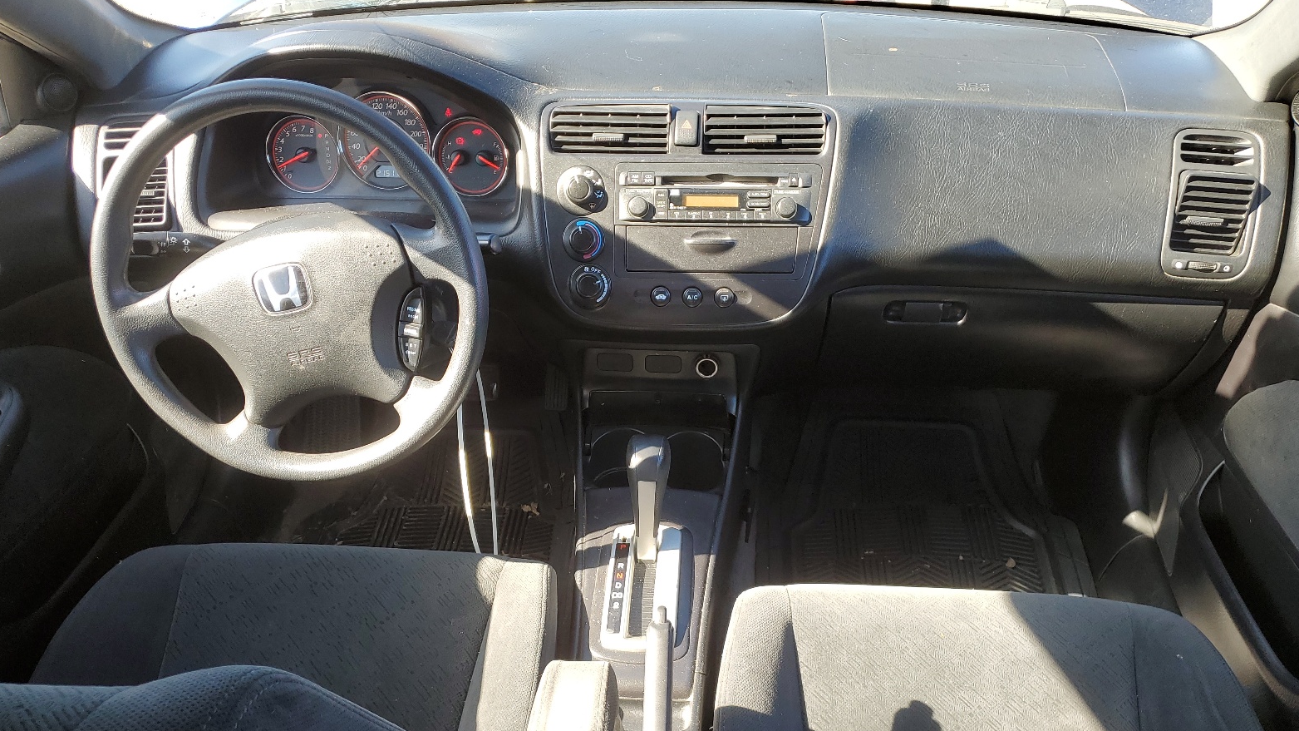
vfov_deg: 39.7
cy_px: 488
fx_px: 999
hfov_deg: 66.1
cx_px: 635
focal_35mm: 29
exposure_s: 1/164
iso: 50
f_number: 1.5
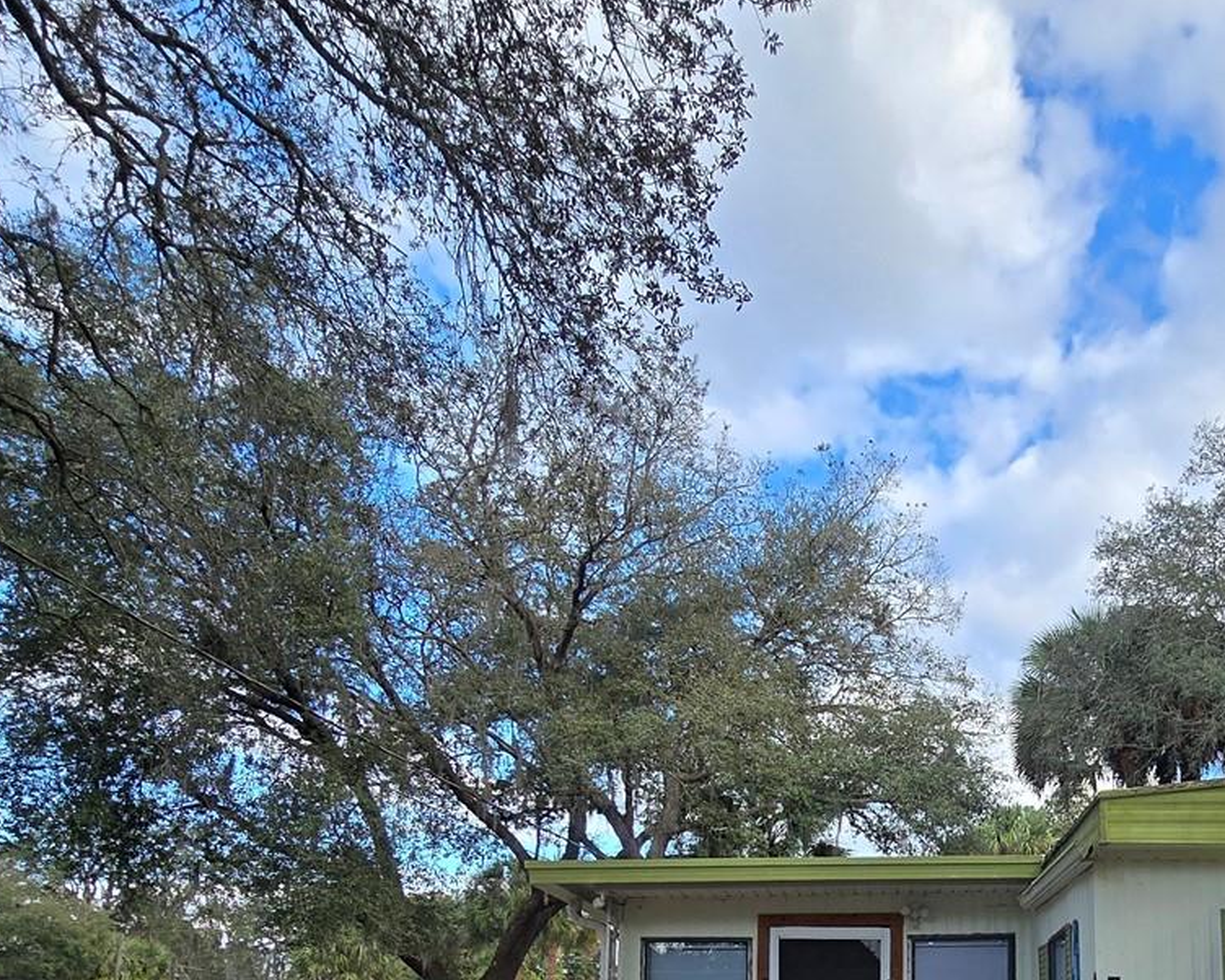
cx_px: 968
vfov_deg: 46.1
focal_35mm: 27
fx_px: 979
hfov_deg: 59.4
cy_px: 943
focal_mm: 2.2
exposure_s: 1/539
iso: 50
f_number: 2.2
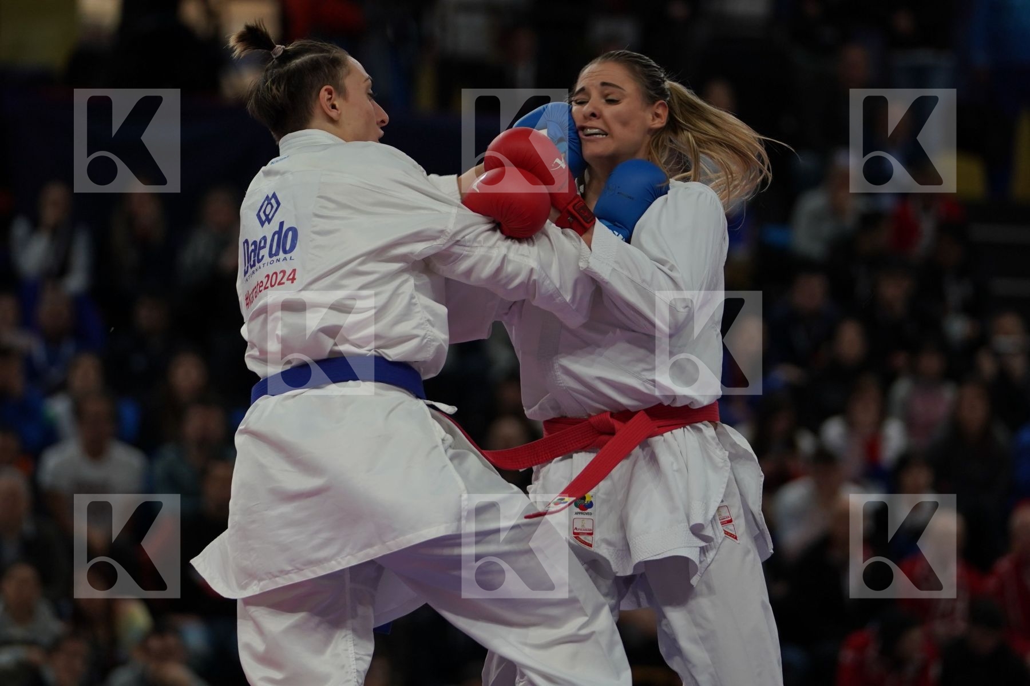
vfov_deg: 6.4
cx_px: 515
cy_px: 343
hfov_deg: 9.6
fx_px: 6122
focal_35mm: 214
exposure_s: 1/1000
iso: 800
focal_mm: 143
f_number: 2.8
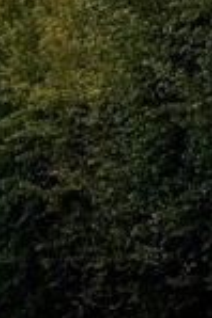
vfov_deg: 11.9
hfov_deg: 5.9
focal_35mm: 172
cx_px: -794
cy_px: 292
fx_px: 1523
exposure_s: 1/3279
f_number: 1.78
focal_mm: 6.76
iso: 80
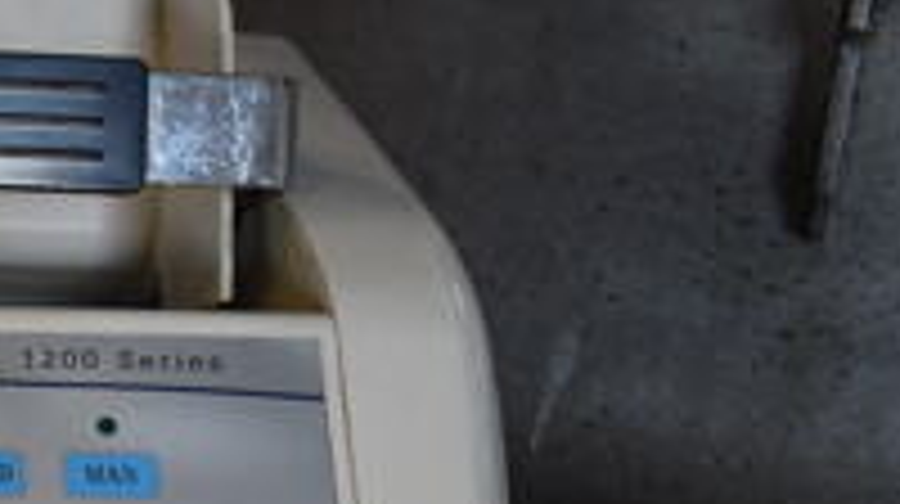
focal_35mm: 96
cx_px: -432
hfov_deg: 19.5
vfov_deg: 12.4
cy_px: 554
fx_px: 2289
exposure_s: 1/250
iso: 500
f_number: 3.5
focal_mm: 20
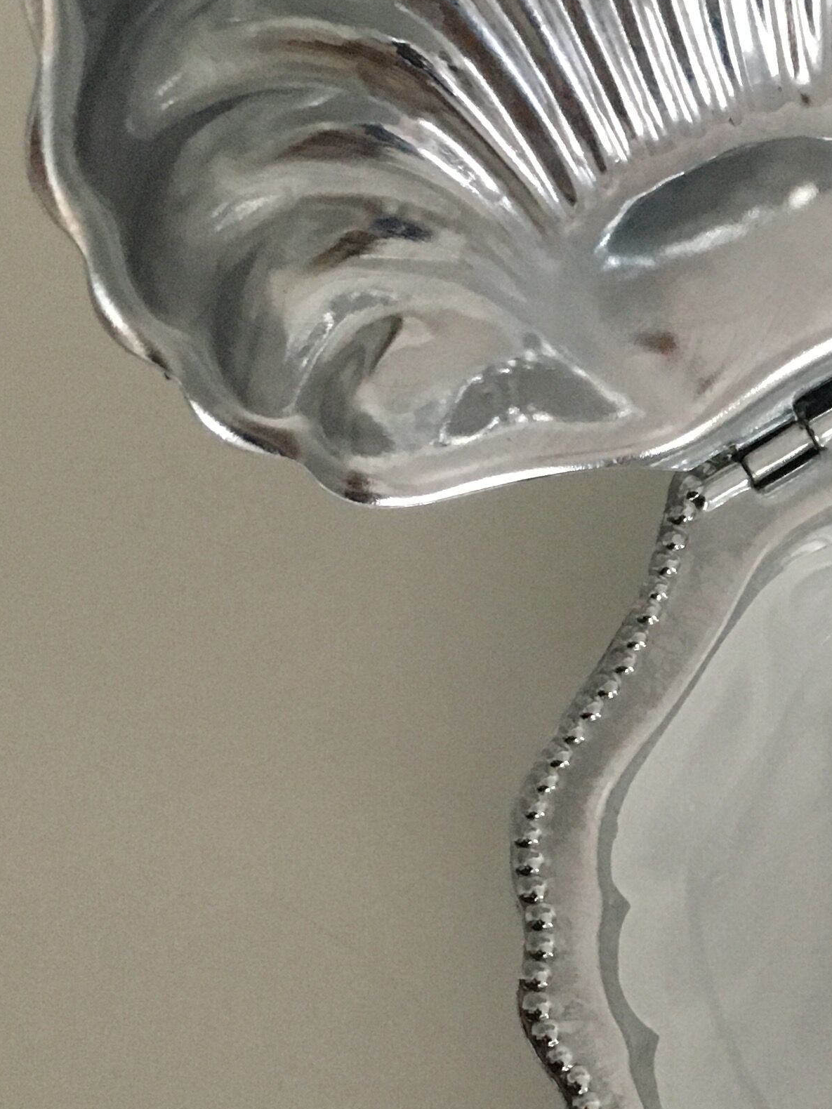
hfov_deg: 18.7
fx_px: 2371
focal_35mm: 74
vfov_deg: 26.3
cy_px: 562
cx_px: 1026
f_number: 2.2
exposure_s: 1/25
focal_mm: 4.15
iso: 200
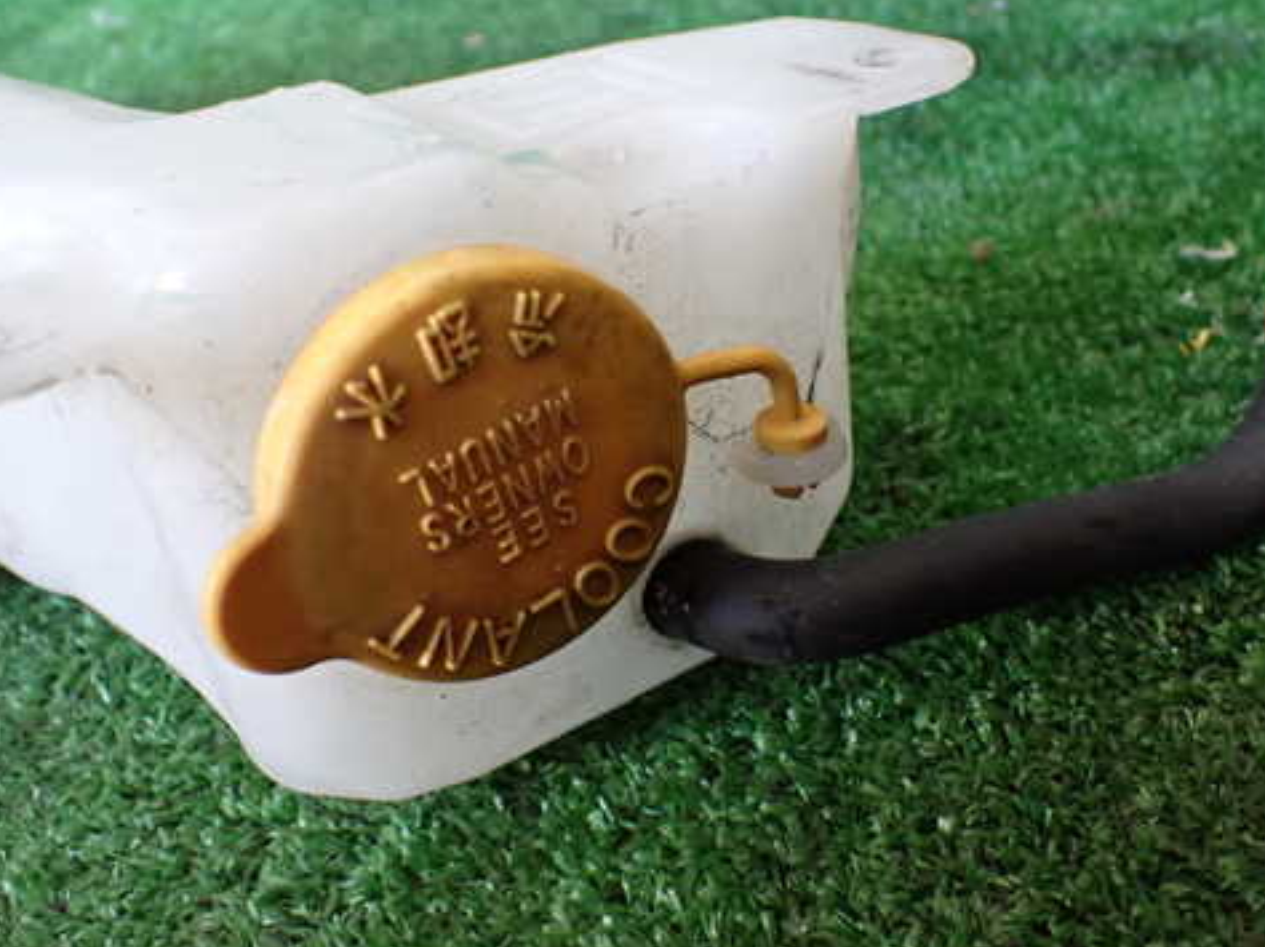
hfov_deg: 48.9
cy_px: 467
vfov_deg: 37.7
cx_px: 699
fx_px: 1388
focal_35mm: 38
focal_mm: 5.4
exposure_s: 1/125
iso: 640
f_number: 2.3
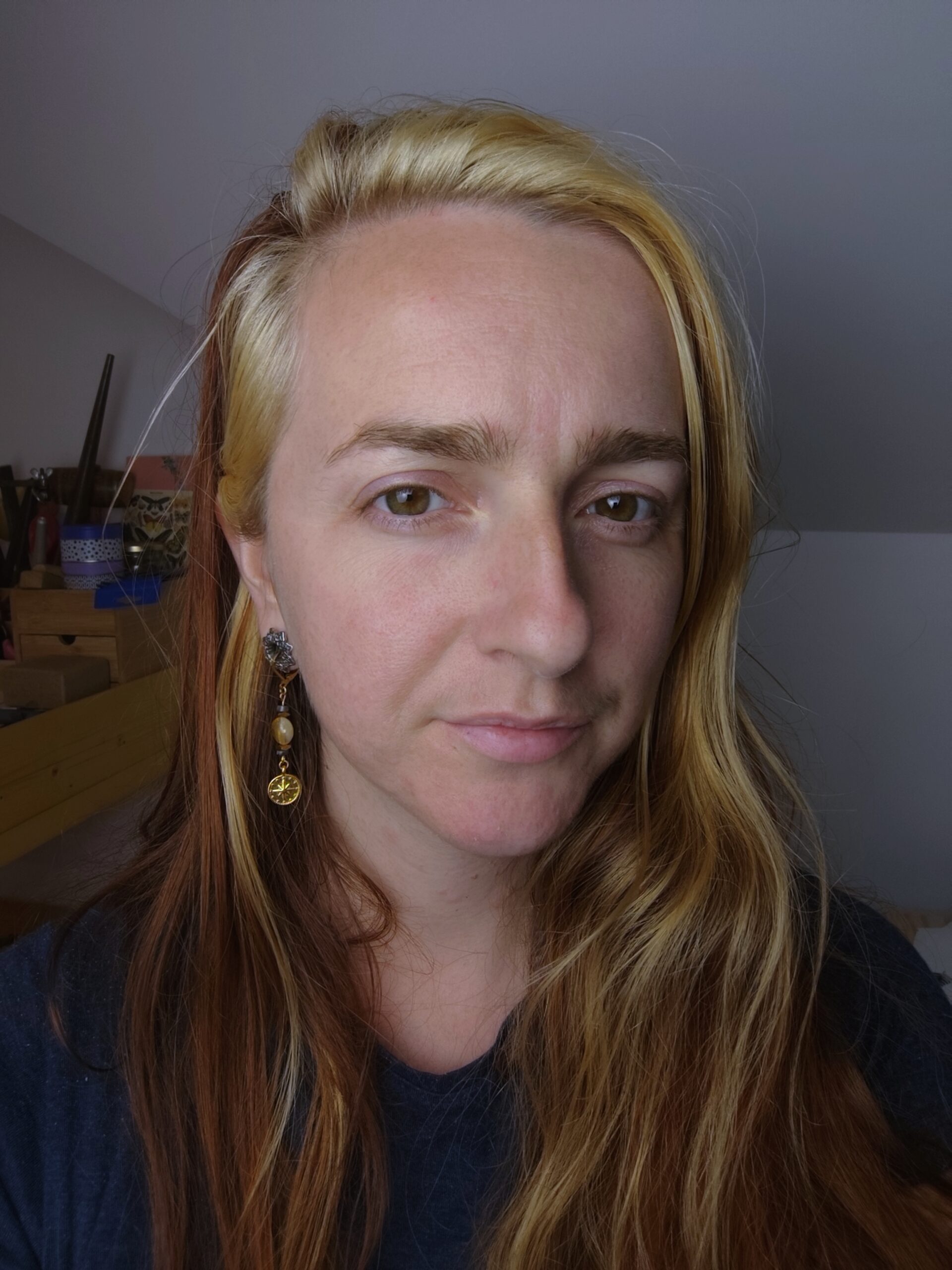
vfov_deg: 71.6
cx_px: 476
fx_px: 880
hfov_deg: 56.8
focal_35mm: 24
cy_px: 635
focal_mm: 3.27
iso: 50
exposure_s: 1/105
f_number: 2.45
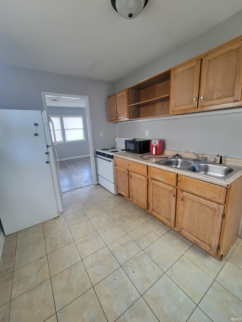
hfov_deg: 89.9
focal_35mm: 13
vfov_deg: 106.2
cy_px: 161
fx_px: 121
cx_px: 121
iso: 320
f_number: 2.2
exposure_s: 1/60
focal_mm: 2.2
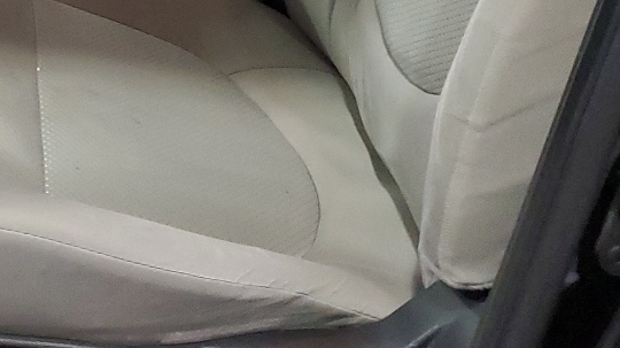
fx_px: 1380
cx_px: -132
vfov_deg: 13.3
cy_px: -223
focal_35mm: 84
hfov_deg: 23.1
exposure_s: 1/40
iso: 340
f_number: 1.5
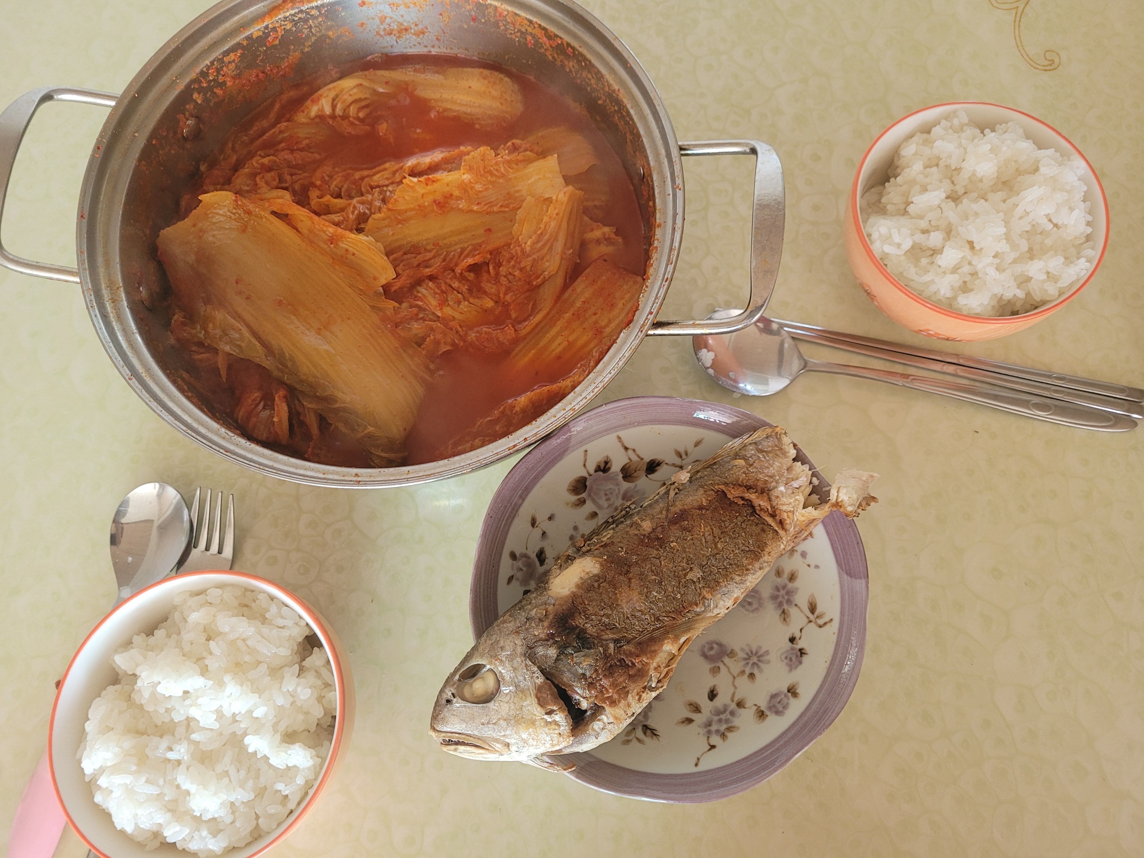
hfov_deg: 67.3
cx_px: 572
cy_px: 429
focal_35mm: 26
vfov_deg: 53.1
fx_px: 859
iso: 200
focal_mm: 5.4
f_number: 1.8
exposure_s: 1/40
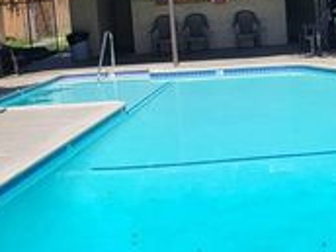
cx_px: 287
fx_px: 874
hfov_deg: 21.4
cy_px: 62
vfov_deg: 16.3
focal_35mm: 90
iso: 40
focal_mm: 5.4
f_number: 1.8
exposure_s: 1/2289
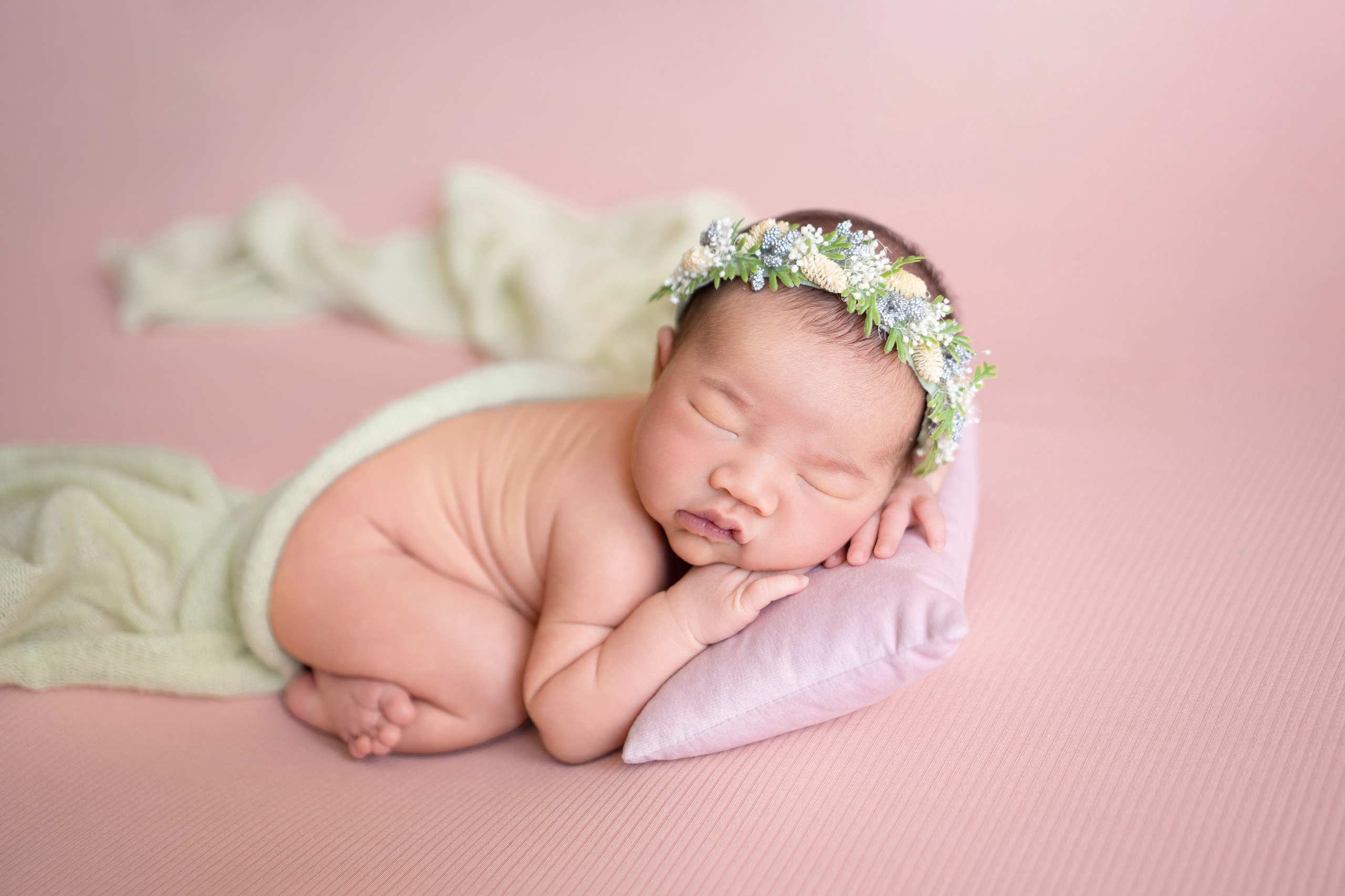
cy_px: 448
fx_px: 1307
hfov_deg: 54.4
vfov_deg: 37.8
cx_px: 672
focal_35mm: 35
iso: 200
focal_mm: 35
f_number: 1.6
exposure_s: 1/200
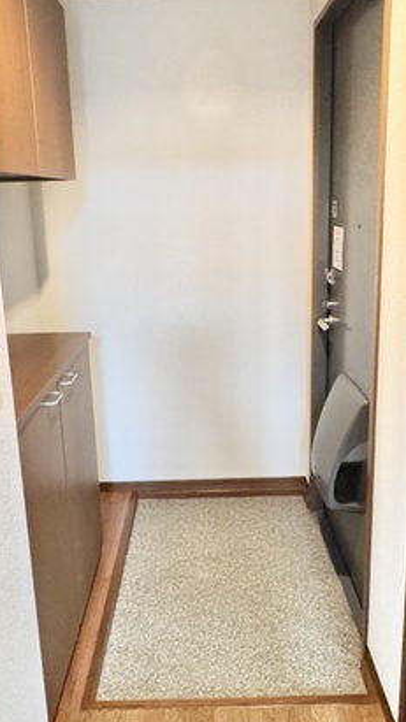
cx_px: 206
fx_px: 498
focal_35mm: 26
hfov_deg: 44.4
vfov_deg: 71.2
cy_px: 289
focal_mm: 2.22
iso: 500
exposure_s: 1/60
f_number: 2.2
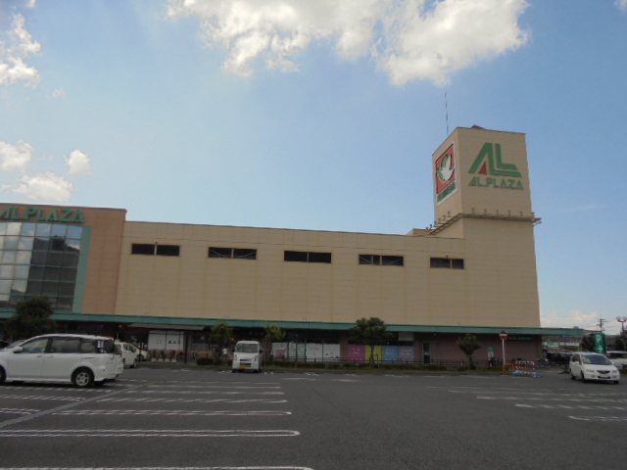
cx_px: 314
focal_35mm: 26
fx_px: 471
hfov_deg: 67.3
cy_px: 235
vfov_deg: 53.1
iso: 100
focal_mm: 4.6
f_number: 11.5
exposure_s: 1/125
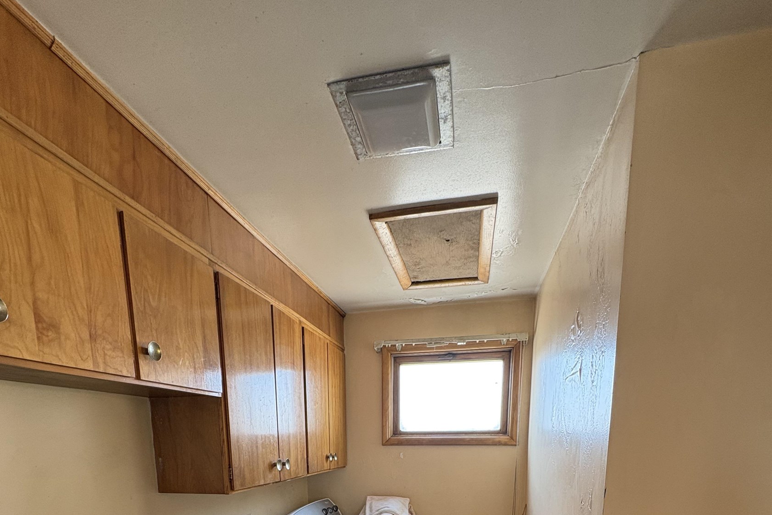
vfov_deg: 50.4
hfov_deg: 84.0
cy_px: 512
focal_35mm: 20
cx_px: 375
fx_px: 429
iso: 320
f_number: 2.2
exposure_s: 1/60
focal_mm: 2.22
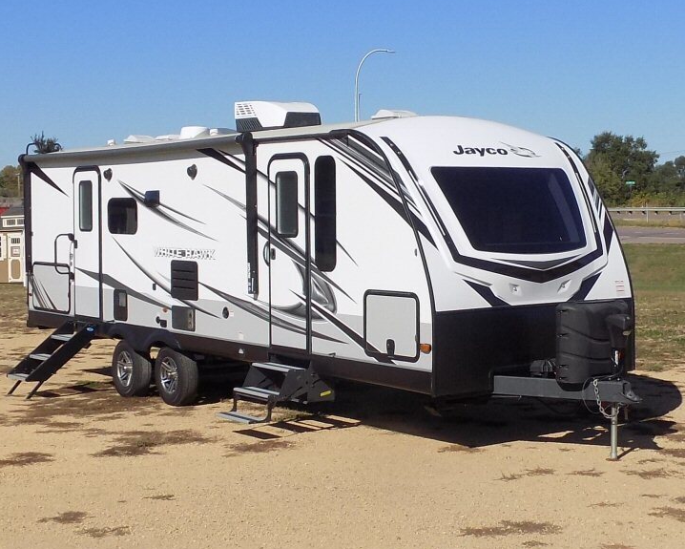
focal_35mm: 25
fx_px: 507
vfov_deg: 56.8
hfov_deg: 68.0
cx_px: 319
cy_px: 284
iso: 80
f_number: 9.9
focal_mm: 4
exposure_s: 1/200
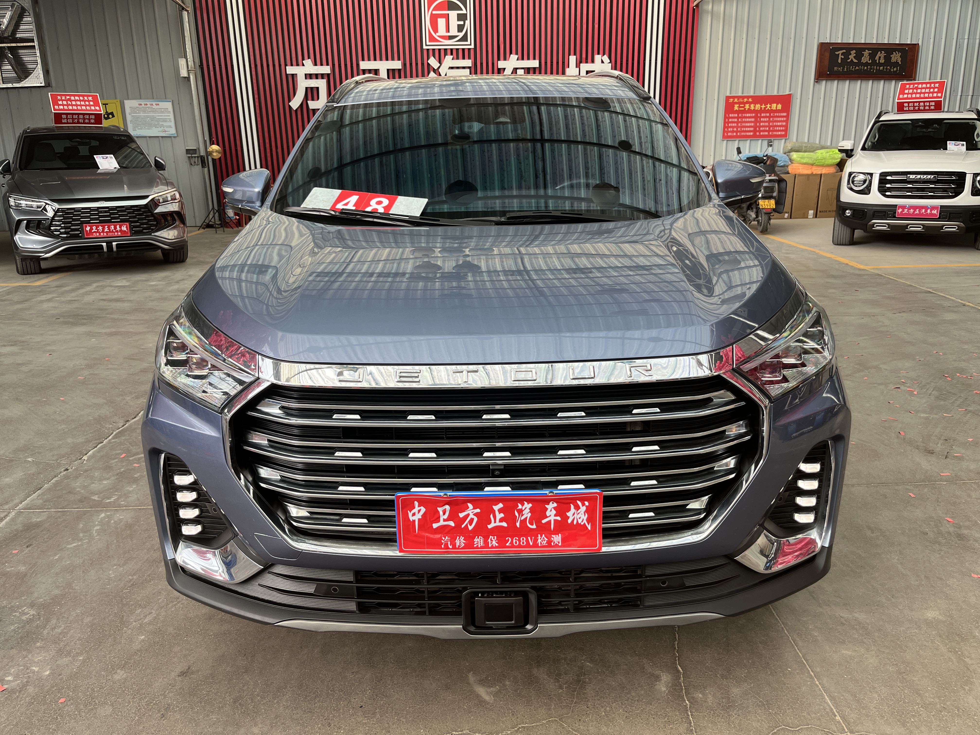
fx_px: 736
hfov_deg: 67.3
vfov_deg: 53.1
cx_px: 490
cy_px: 368
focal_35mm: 26
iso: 64
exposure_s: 1/122
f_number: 1.6
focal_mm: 5.1
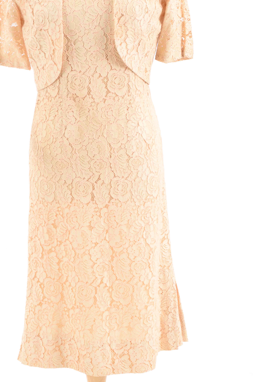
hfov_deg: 13.6
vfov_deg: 20.4
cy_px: 161
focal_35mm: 100
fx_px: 1059
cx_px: 100
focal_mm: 52
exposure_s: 1/80
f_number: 6.3
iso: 160
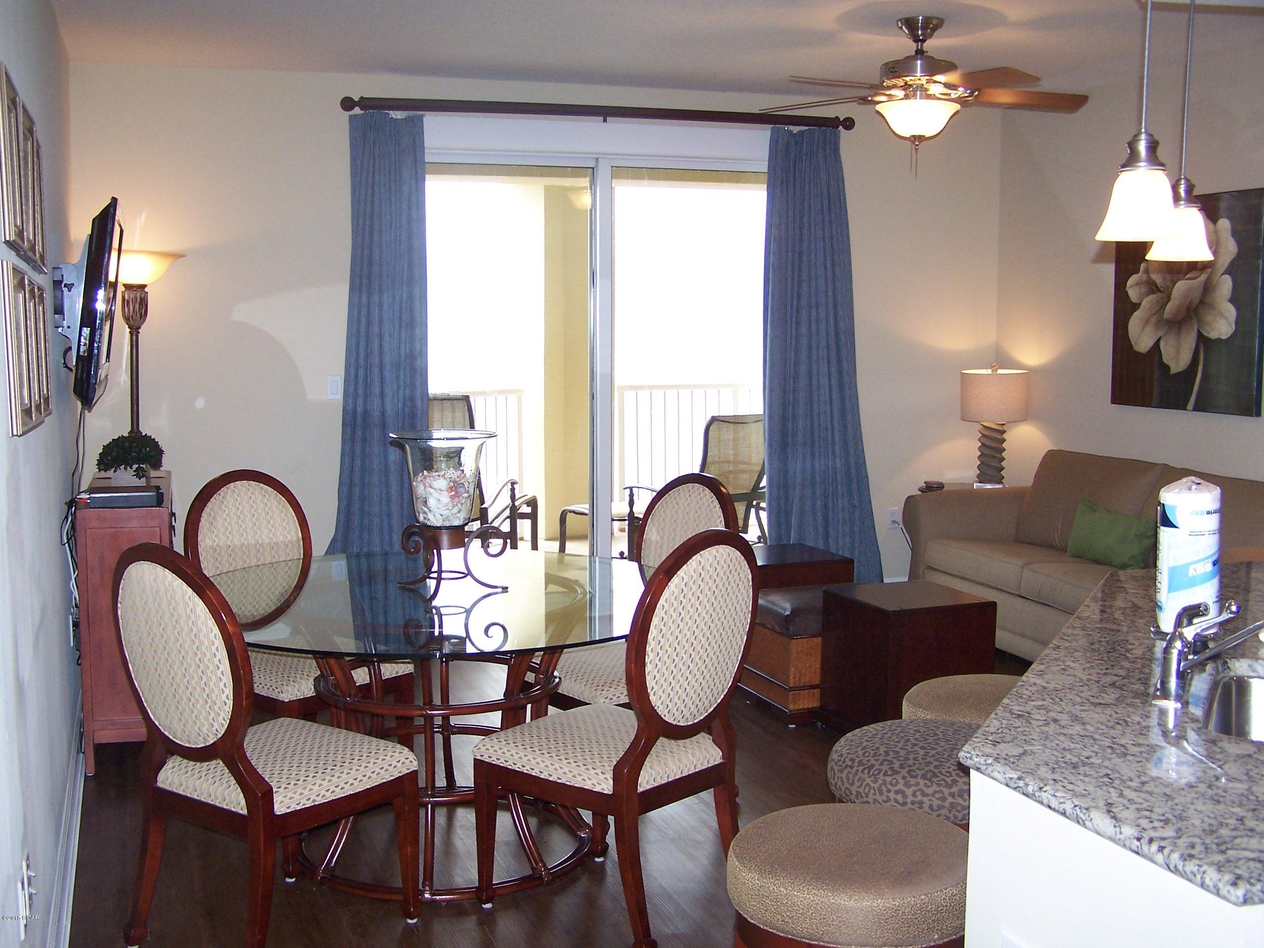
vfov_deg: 37.7
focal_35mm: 38
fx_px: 1388
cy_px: 474
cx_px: 632
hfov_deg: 49.0
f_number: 2.8
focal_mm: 6.3
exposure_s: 1/60
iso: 140
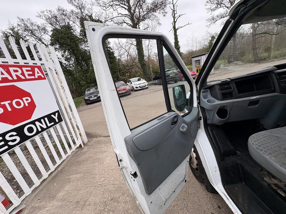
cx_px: 143
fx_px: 116
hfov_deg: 102.1
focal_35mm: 14
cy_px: 107
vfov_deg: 85.7
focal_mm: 2.22
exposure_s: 1/297
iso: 40
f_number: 2.2
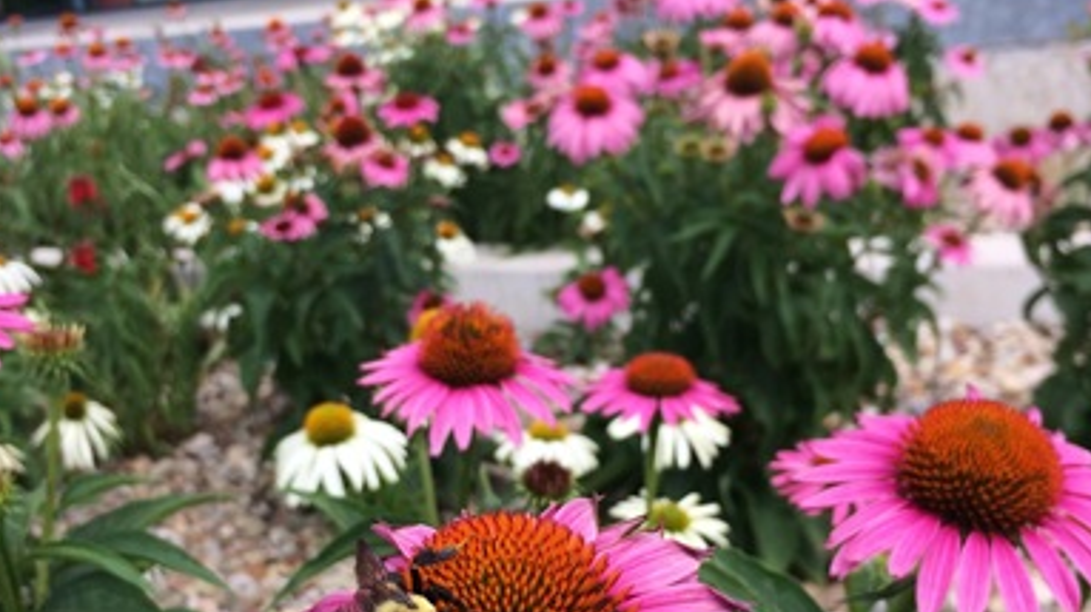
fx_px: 954
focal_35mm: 33
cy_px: 327
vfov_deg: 35.6
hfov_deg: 59.5
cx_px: 527
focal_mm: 4.15
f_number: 2.2
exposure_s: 1/820
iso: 32
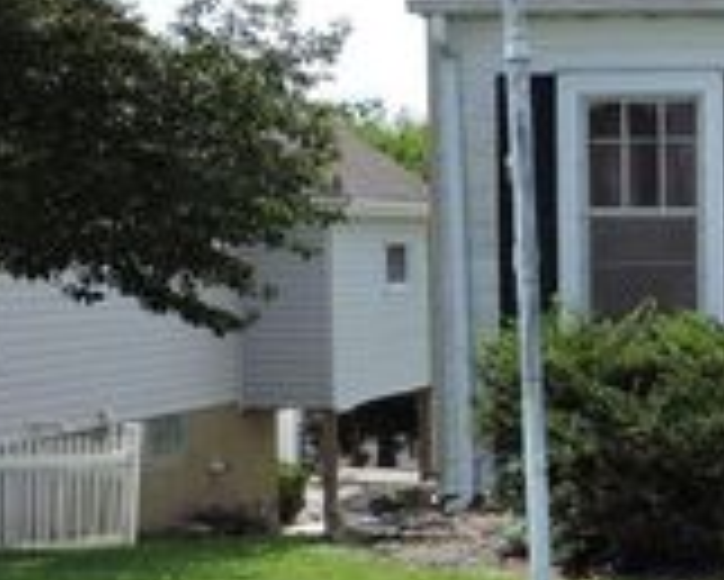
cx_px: 953
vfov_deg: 16.9
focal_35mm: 91
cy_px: 362
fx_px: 1951
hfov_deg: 19.3
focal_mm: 5.4
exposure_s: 1/160
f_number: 7.8
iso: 100
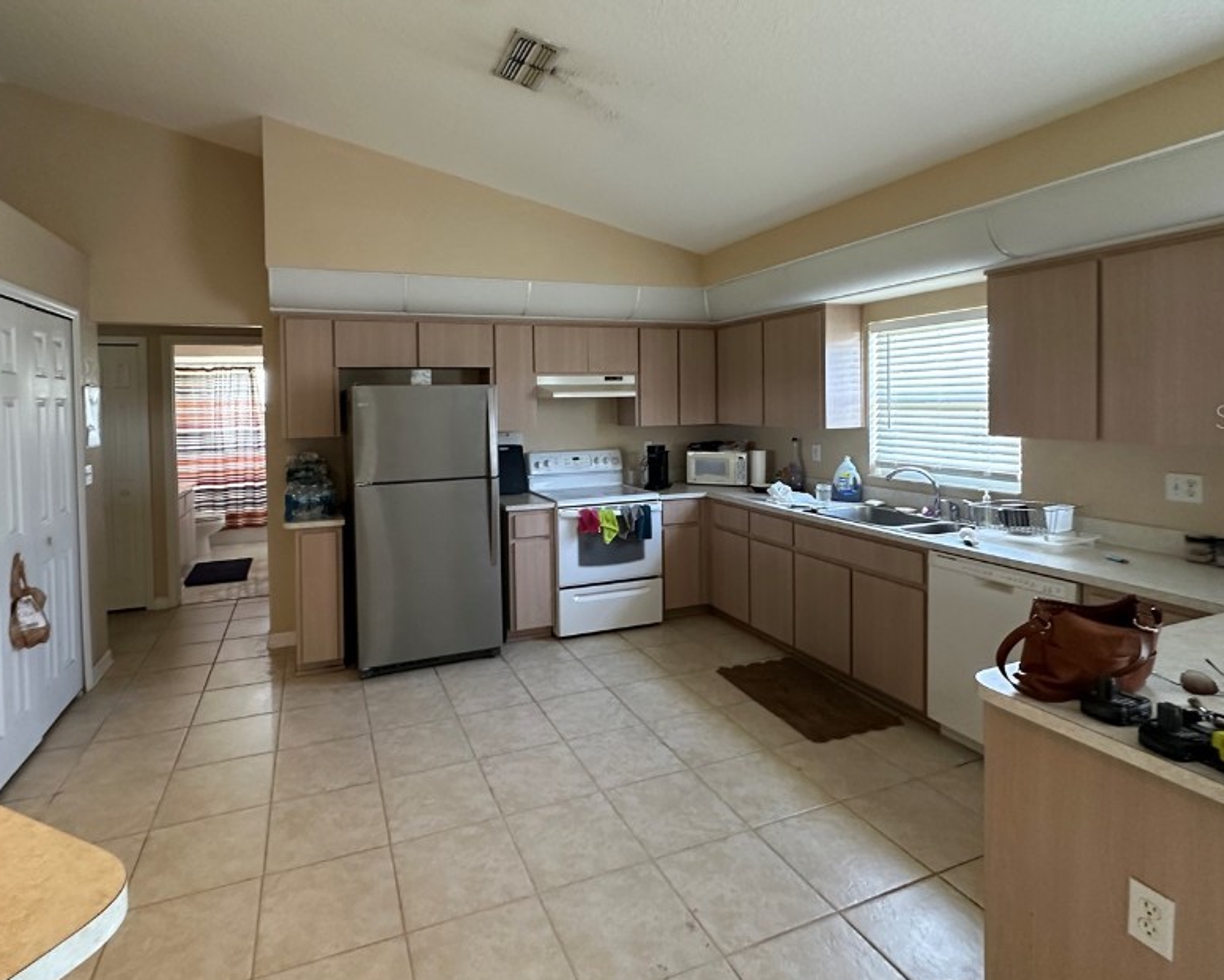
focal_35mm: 18
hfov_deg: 86.1
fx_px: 652
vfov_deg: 73.4
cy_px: 416
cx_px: 558
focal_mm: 2.22
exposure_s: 1/60
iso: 320
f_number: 2.2
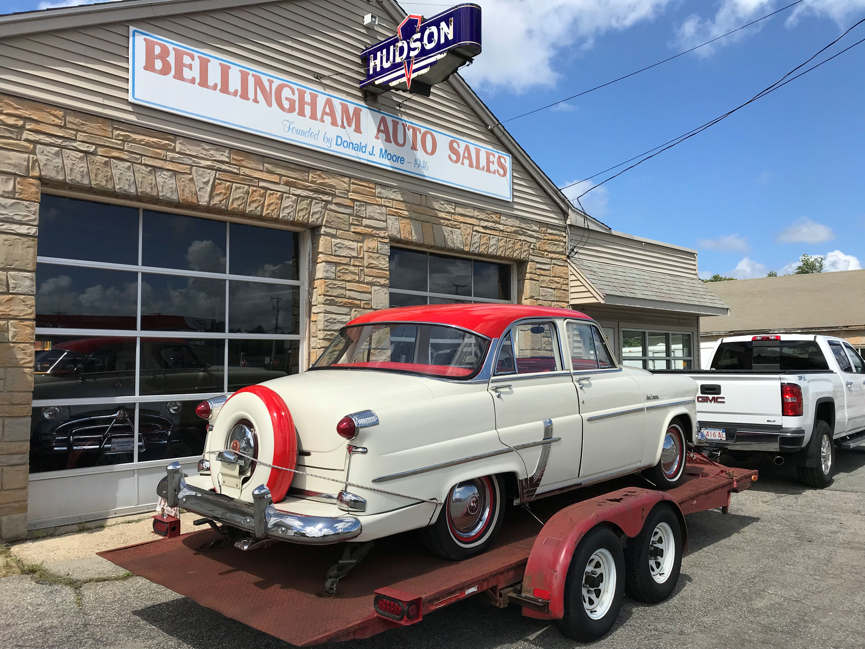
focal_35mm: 28
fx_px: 700
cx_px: 432
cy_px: 324
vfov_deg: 49.7
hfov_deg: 63.4
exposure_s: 1/3300
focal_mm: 3.99
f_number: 1.8
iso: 20
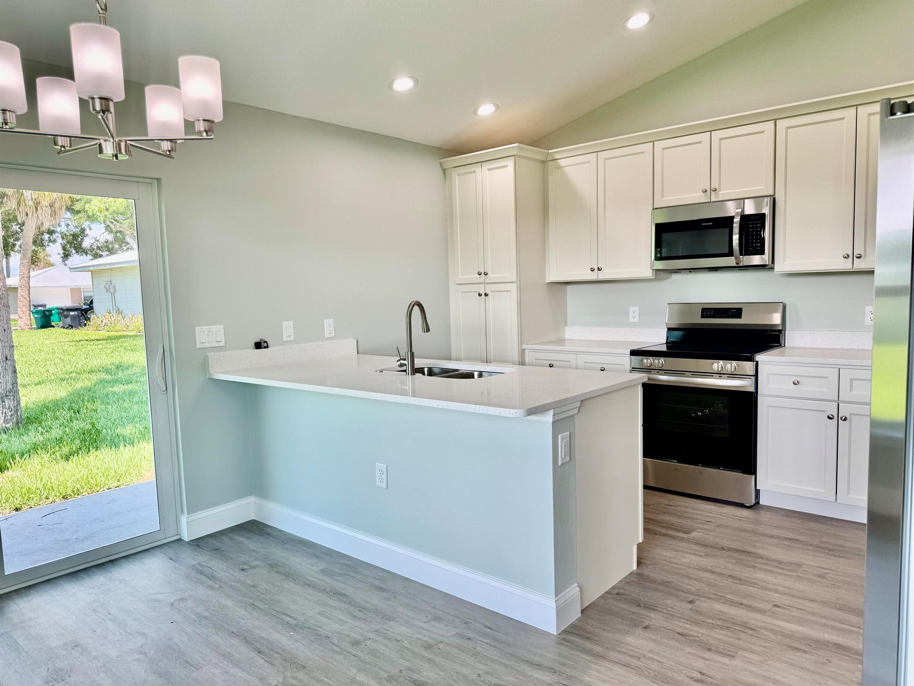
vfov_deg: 56.8
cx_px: 457
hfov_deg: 71.6
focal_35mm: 24
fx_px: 634
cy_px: 343
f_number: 1.78
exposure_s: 1/331
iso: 80
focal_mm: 6.76
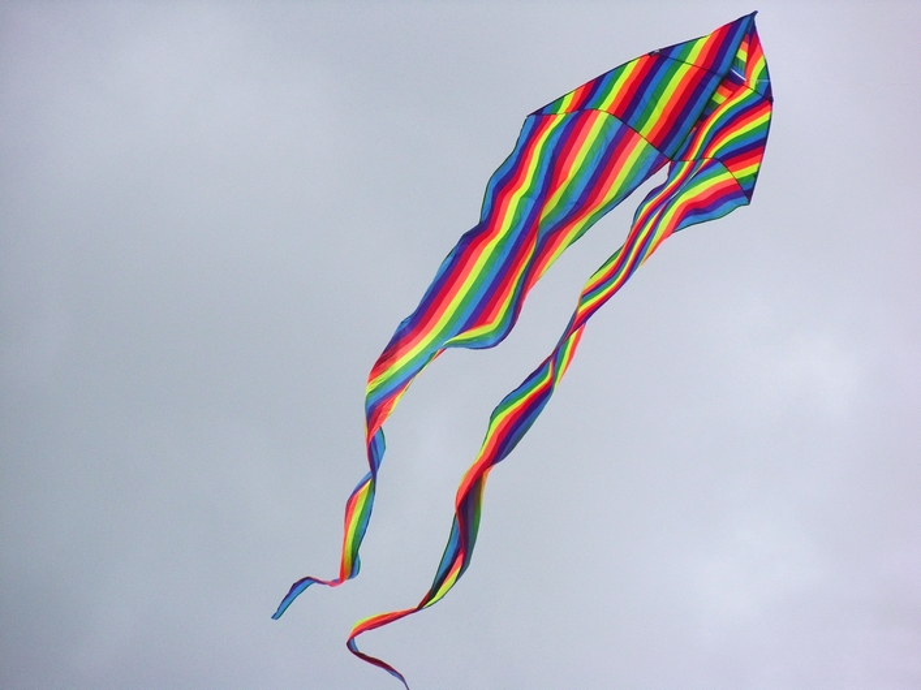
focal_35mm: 217
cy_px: 345
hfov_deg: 9.1
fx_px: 5773
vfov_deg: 6.8
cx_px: 460
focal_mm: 39.2
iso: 80
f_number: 5.5
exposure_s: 1/824
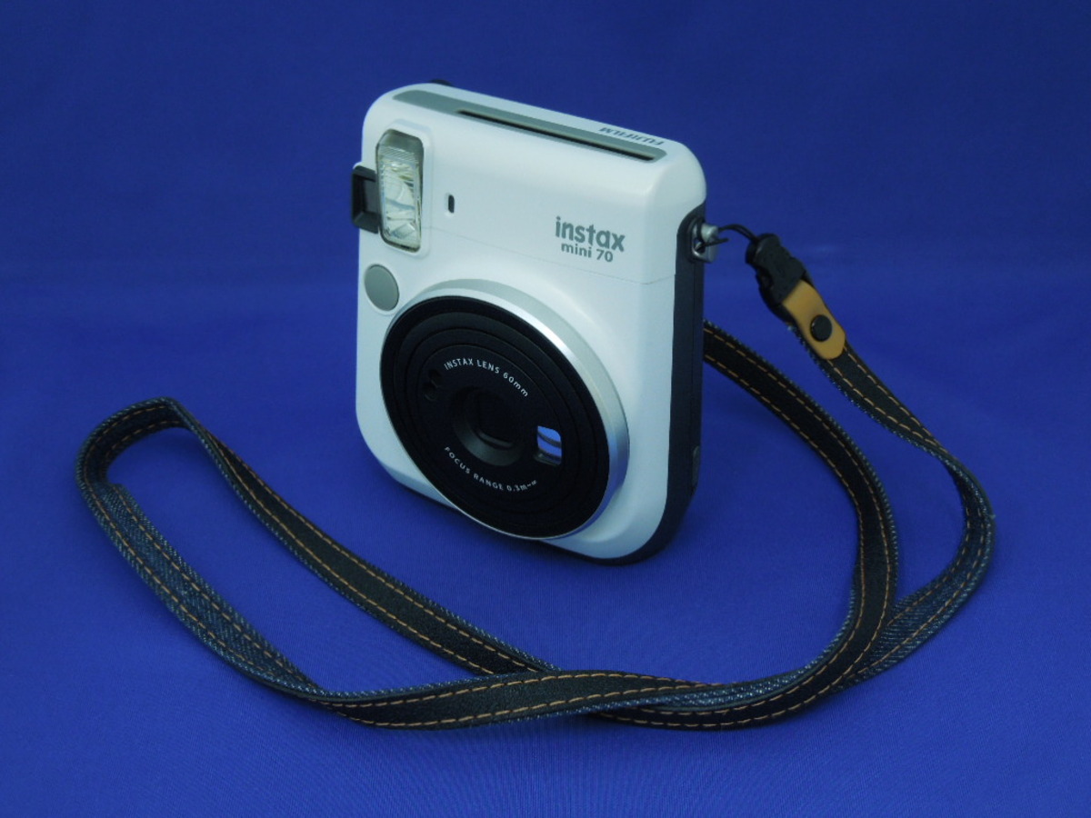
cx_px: 546
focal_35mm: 48
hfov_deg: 39.7
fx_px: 1513
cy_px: 409
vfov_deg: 30.3
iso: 320
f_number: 4
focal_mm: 8.7
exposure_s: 1/50
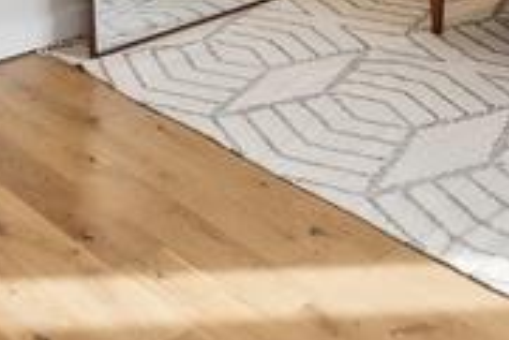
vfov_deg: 15.9
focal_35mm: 68
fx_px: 962
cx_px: 292
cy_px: -332
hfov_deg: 29.6
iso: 640
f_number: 7.1
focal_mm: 12
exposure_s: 1/125
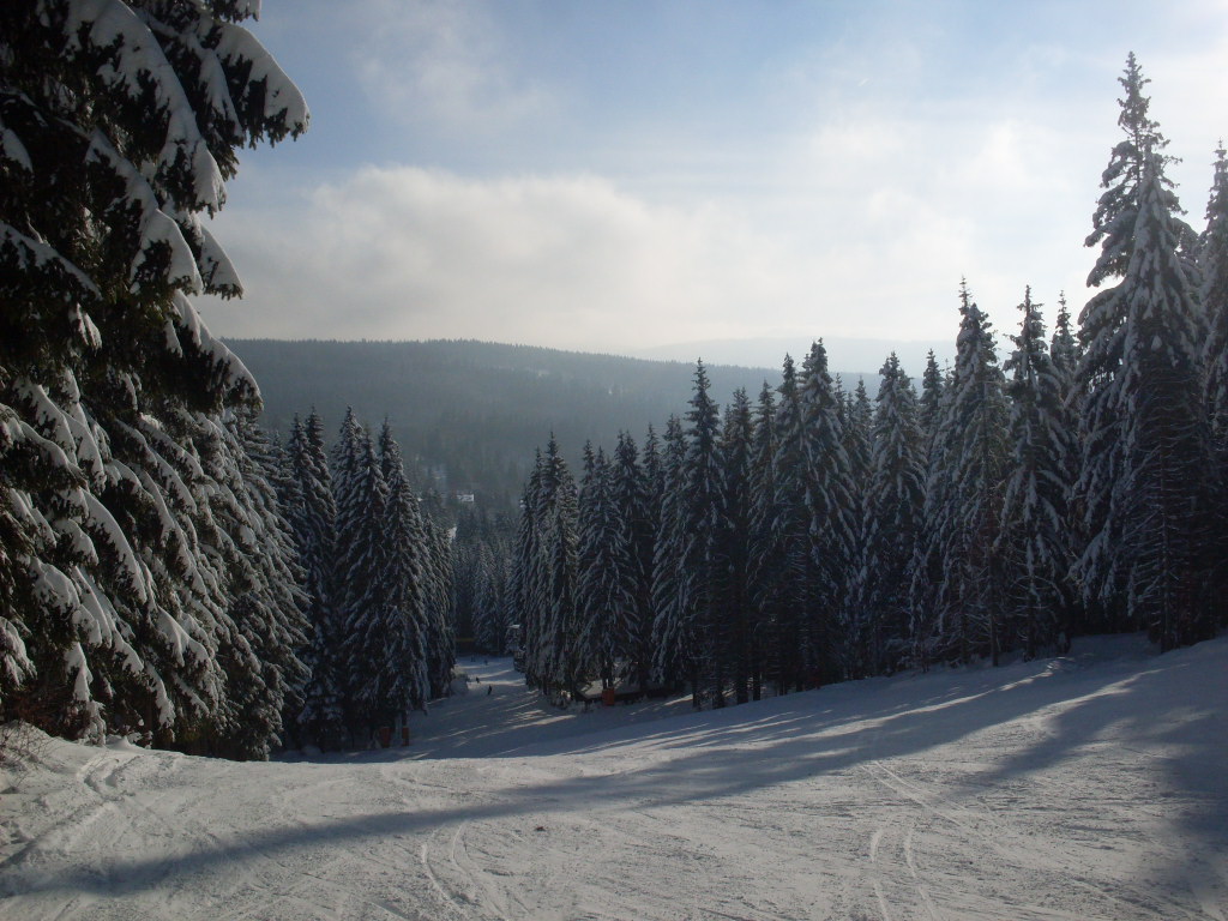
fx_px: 1348
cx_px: 614
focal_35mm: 38
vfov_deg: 37.7
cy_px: 460
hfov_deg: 49.0
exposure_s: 1/750
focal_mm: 6.3
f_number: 8.4
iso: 80
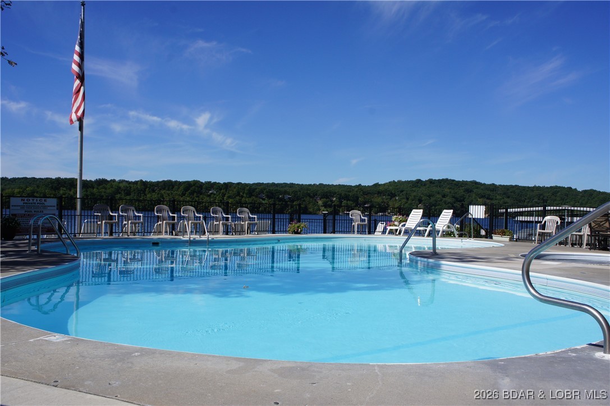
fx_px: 559
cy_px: 203
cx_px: 305
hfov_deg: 57.3
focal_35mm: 33
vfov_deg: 39.9
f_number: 13
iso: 200
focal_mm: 22
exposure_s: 1/400
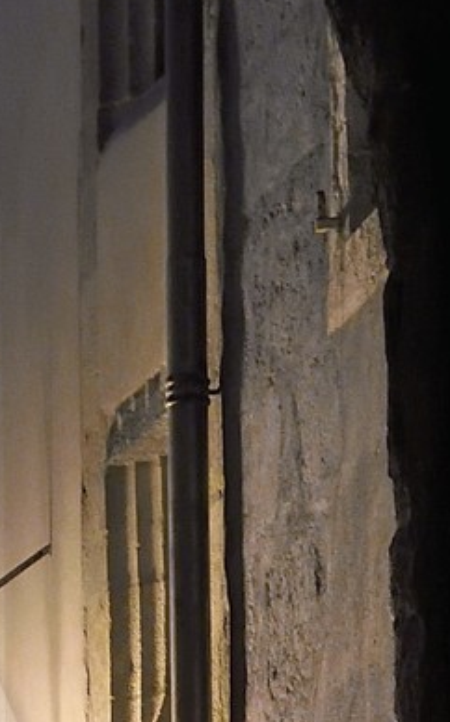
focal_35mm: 221
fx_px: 4343
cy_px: 1056
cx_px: -787
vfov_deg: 9.3
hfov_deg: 5.6
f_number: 4
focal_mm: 35
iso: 1600
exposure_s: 1/15
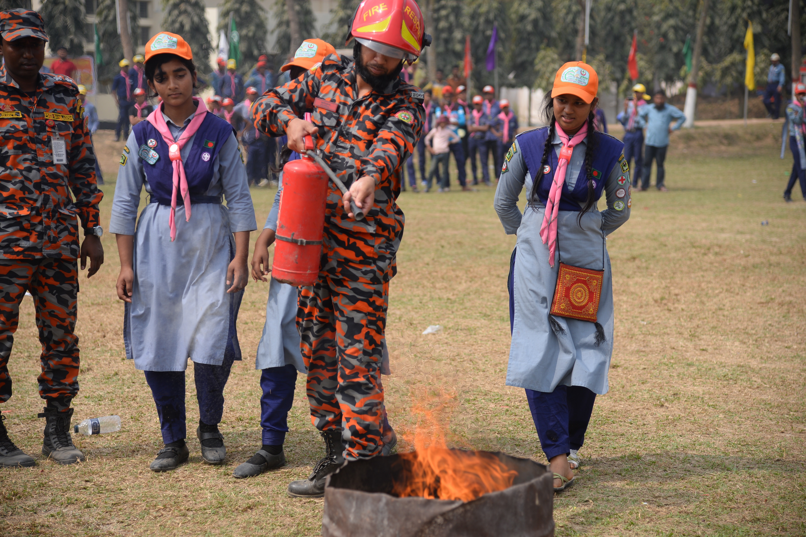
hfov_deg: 23.9
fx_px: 1903
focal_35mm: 85
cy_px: 268
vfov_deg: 16.1
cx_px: 403
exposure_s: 1/800
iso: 125
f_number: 4
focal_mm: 85
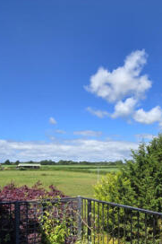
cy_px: 173
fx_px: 196
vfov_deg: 61.3
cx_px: 91
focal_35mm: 29
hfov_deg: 44.8
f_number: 2.2
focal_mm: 2.2
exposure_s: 1/2049
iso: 50
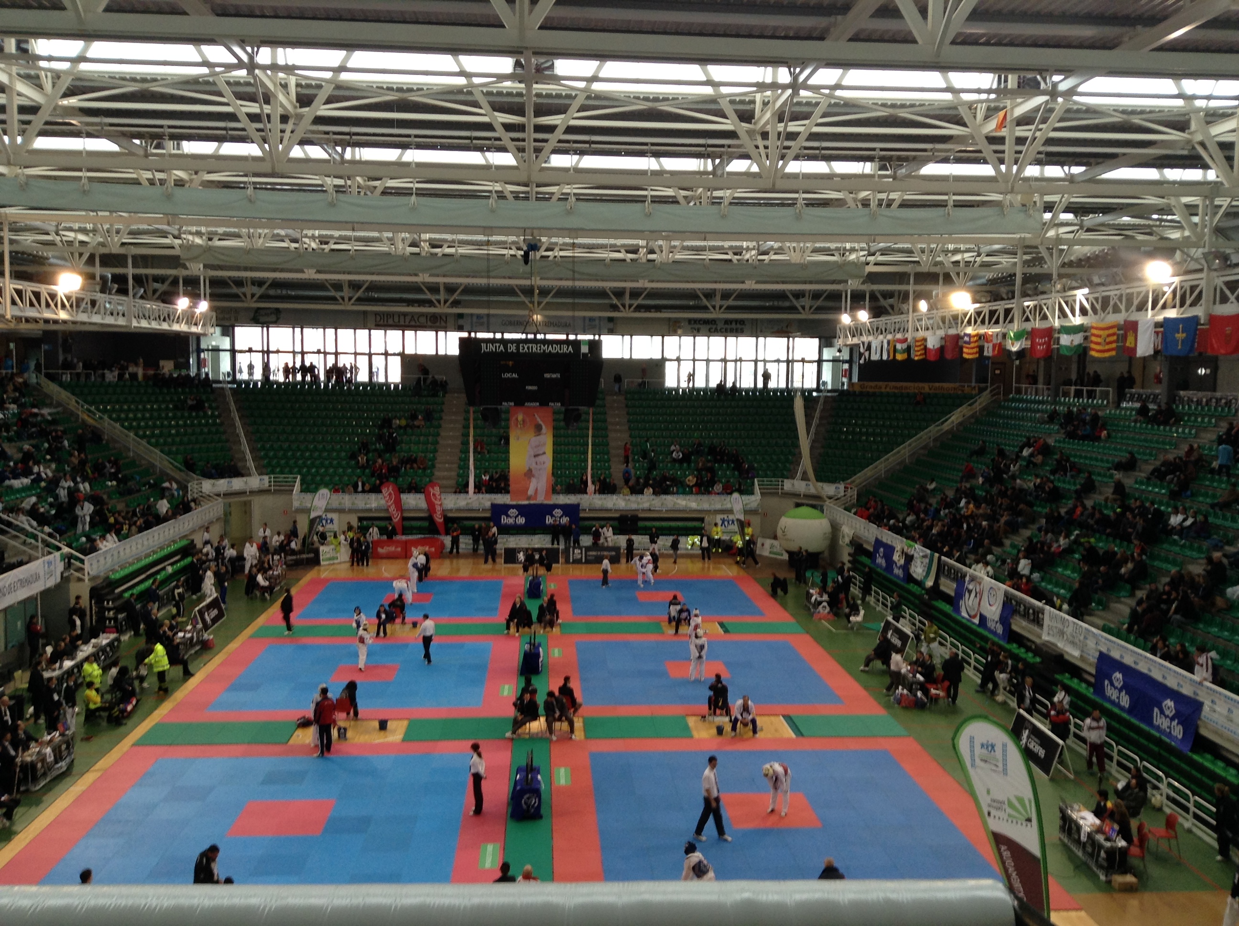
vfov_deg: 42.8
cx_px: 620
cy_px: 463
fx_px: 1179
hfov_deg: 55.4
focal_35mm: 33
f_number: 2.4
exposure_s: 1/24
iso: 40
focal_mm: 3.3
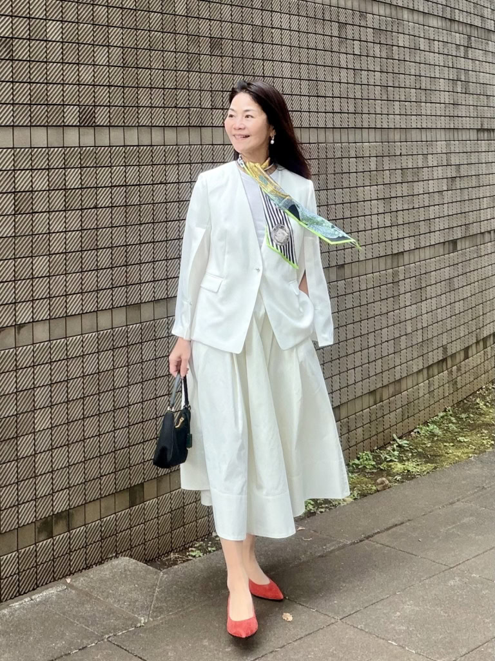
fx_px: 572
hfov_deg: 46.8
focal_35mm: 30
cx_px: 248
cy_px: 330
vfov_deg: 60.0
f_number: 1.9
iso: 40
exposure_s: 1/121
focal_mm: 2.7
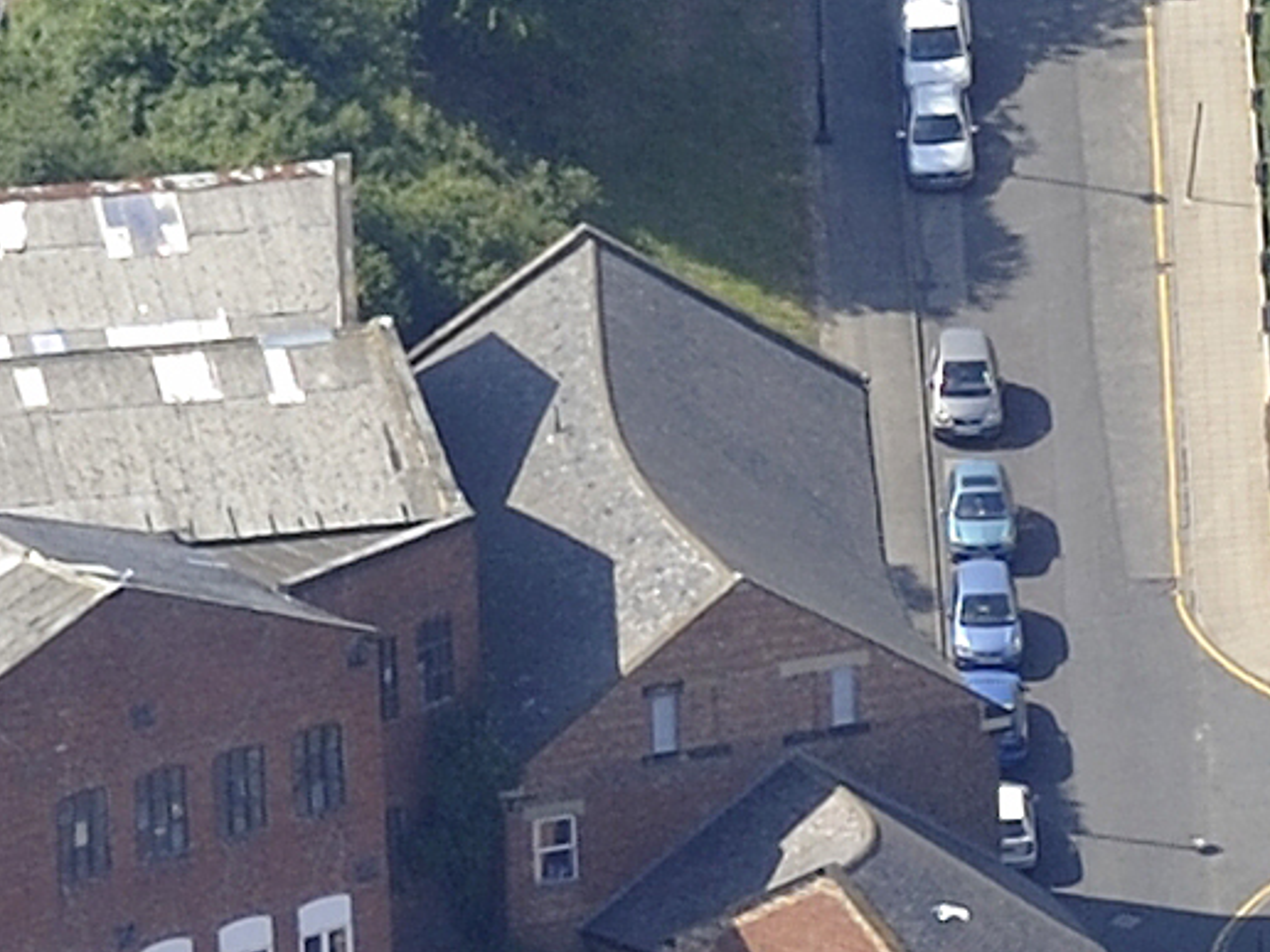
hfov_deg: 2.1
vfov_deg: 1.6
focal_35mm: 952
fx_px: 34927
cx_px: 3106
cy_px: 3284
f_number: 5
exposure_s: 1/800
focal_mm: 120
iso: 320
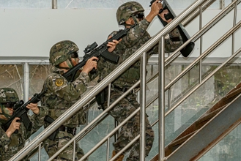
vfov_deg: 10.3
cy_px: 78
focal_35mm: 133
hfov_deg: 15.4
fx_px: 891
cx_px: 131
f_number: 4
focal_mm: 73
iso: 1600
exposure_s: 1/200
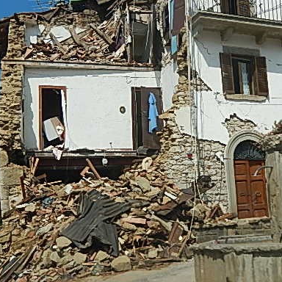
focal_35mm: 53
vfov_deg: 32.1
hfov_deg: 31.9
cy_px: 164
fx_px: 488
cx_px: 191
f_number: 8
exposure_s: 1/400
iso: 125
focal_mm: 6.5
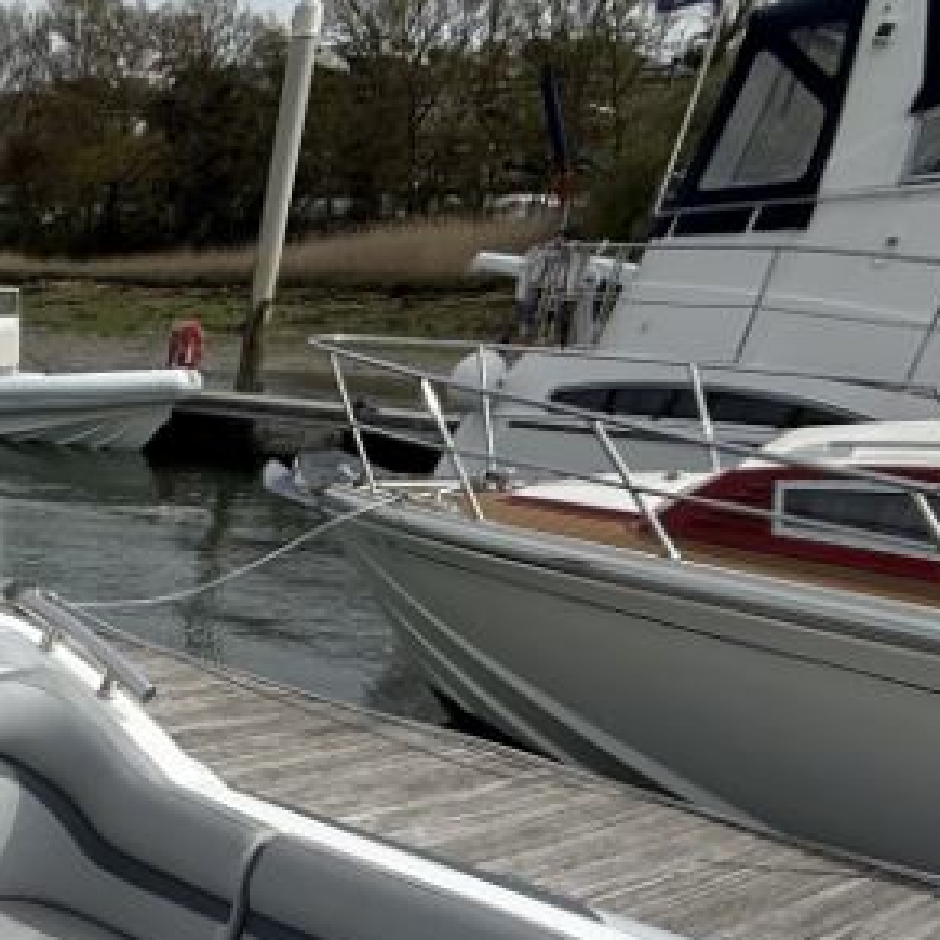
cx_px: -162
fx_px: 1260
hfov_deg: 33.9
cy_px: 1141
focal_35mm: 41
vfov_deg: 33.1
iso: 50
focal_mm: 2.2
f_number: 2.2
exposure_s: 1/5155
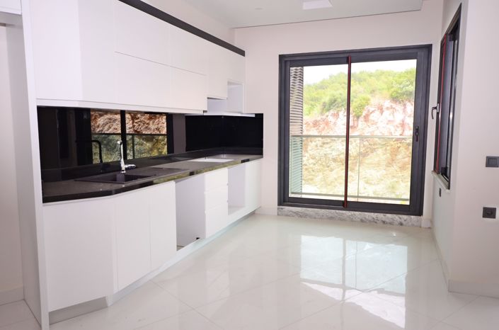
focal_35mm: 28
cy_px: 165
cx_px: 250
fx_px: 394
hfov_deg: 64.7
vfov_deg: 45.4
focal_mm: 19
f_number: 6.3
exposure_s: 1/160
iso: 320
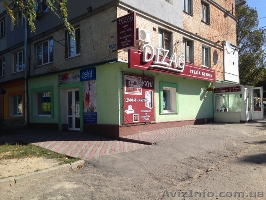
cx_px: 133
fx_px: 254
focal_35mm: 33
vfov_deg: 42.9
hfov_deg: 55.4
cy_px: 100
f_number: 2.4
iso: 50
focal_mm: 4.12
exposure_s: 1/1085
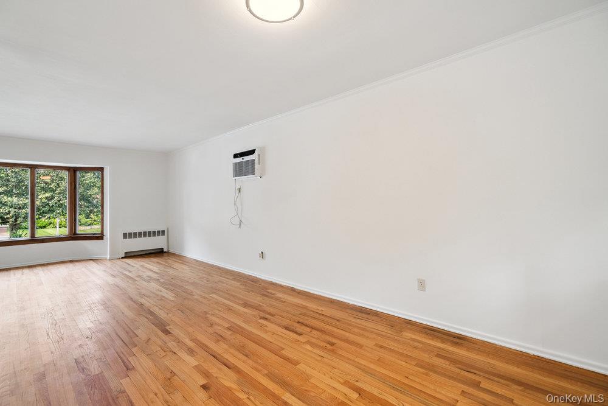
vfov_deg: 73.8
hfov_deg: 96.7
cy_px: 203
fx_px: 270
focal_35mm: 16
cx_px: 304
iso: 800
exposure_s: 1/80
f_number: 5.6
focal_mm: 16
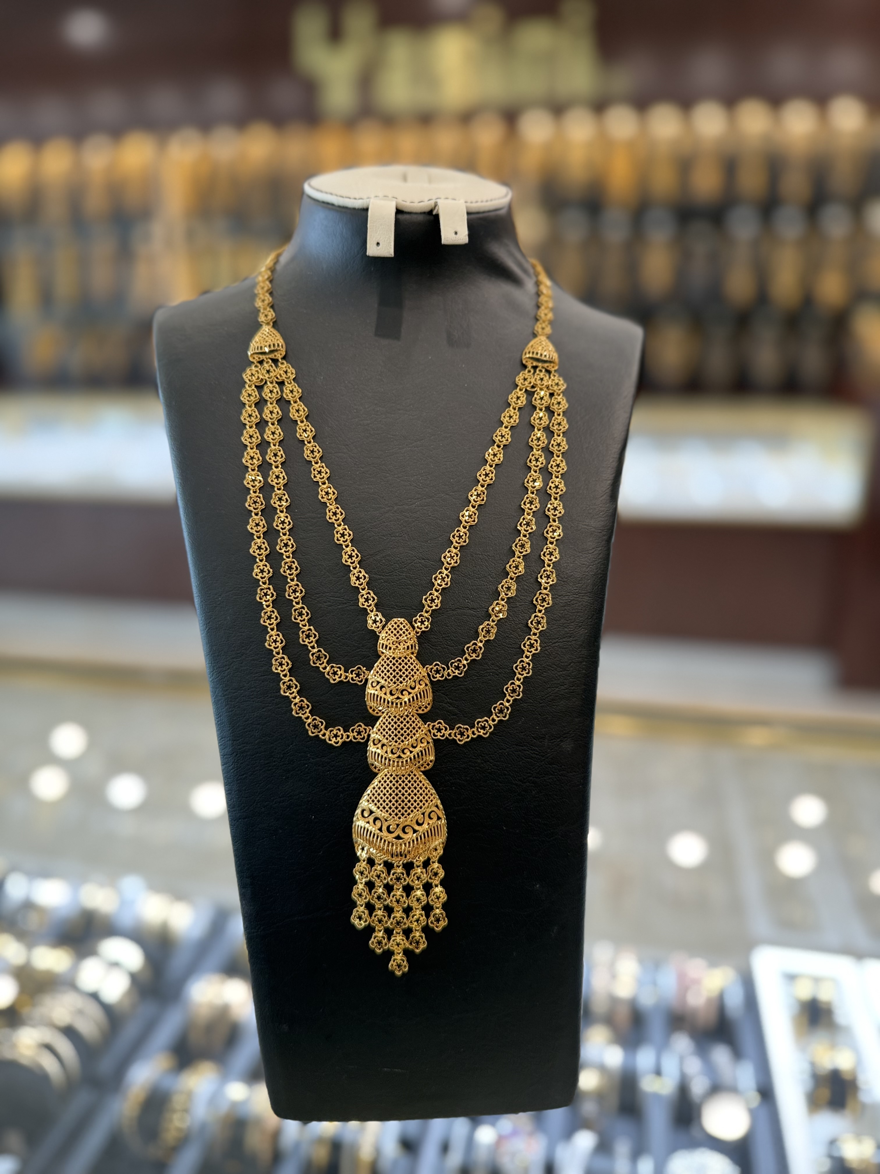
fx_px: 813
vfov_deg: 71.6
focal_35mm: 24
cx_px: 440
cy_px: 587
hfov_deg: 56.8
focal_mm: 6.76
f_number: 1.78
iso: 125
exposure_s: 1/60
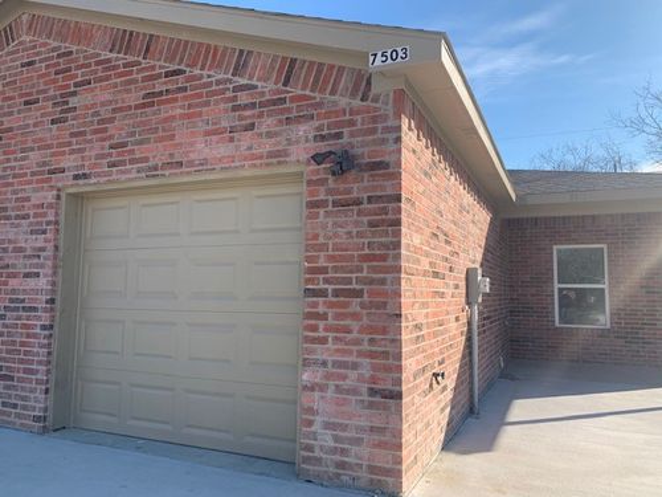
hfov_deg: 67.3
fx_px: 497
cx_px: 331
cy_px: 248
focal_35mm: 26
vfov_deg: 53.1
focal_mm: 4.25
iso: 25
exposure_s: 1/1266
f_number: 1.8
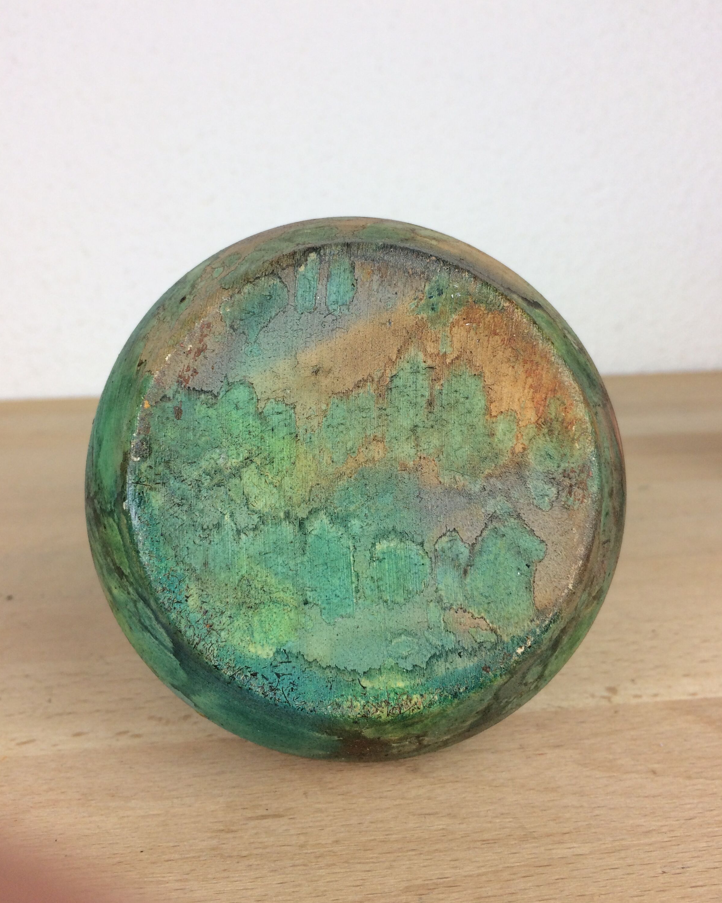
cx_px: 364
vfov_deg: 57.1
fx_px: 828
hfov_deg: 47.1
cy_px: 425
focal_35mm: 31
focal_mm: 4.15
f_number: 2.2
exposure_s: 1/100
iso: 64
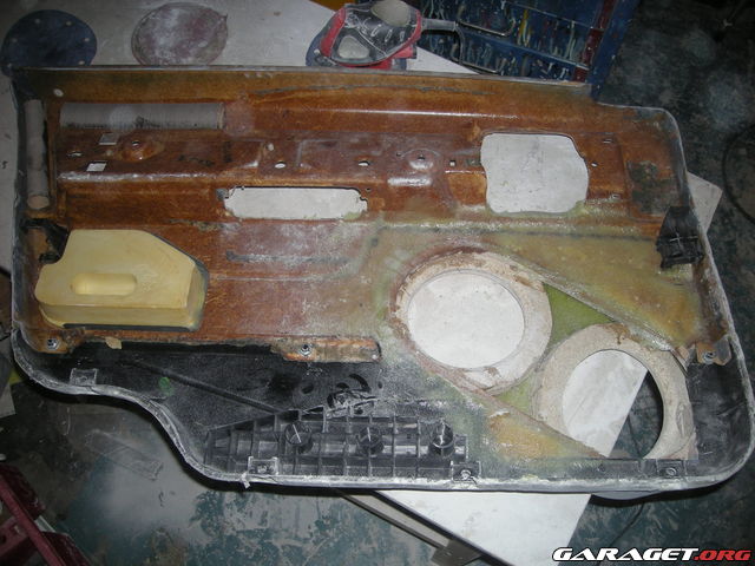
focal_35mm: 35
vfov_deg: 40.7
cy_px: 283
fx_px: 763
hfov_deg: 52.6
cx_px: 378
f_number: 2.8
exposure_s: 1/60
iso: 50
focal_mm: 5.7
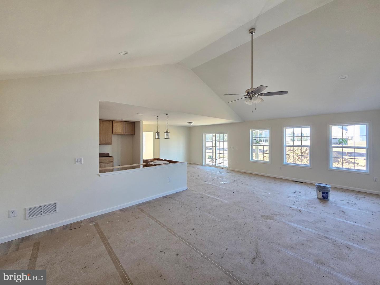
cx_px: 190
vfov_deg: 89.9
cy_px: 142
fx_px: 143
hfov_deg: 106.2
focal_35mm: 13
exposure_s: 1/60
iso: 200
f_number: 2.2
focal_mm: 2.2
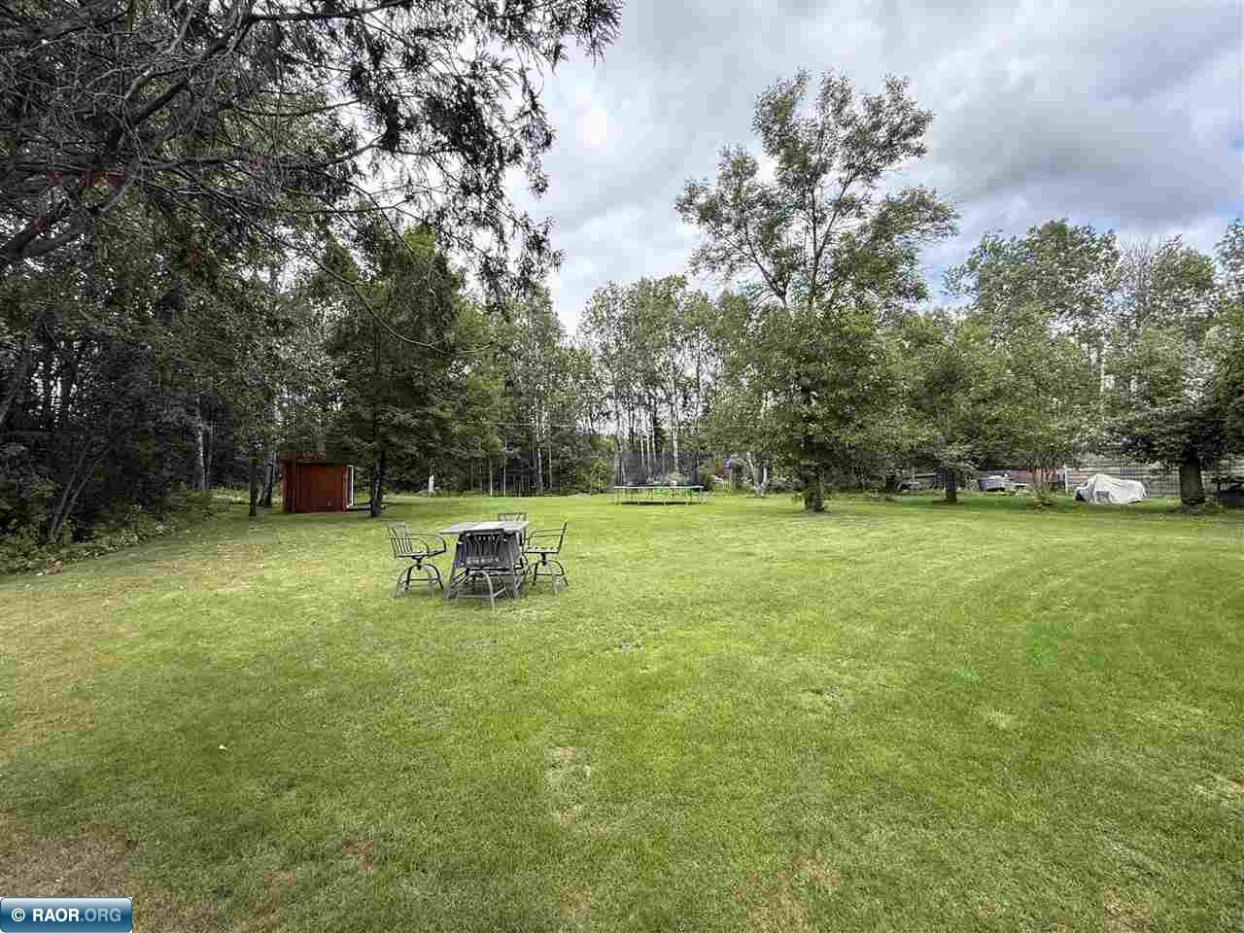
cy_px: 466
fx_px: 503
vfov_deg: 85.7
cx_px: 622
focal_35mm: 14
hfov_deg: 102.1
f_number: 2.2
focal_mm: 2.22
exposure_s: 1/351
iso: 64
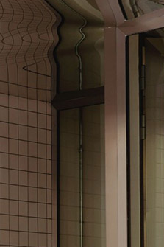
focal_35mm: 191
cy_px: 288
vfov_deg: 10.6
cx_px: -153
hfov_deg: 7.0
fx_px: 1306
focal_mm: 60.7
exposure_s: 1/5
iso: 100
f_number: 14
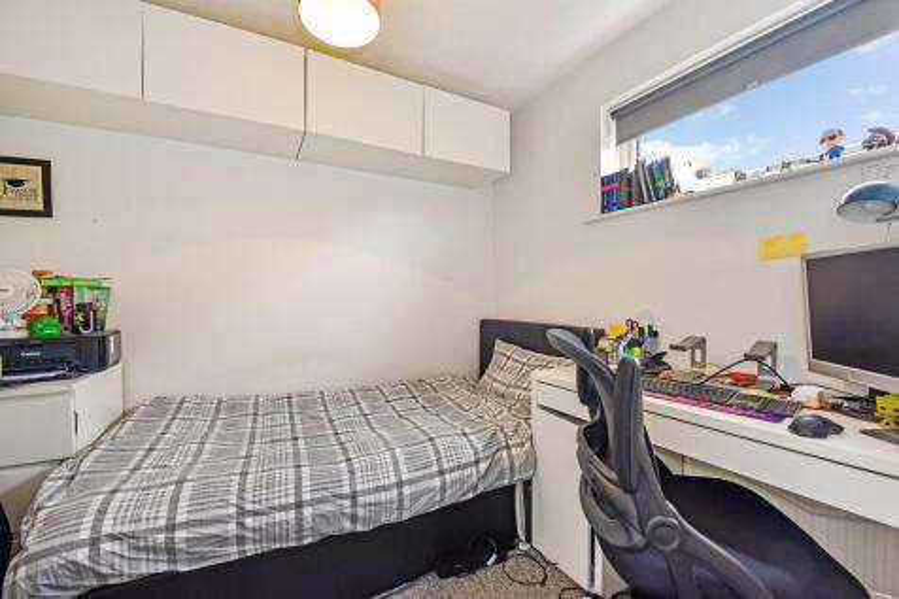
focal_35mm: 14
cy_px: 300
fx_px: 349
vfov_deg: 81.2
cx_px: 450
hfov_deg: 104.3
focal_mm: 14
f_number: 8
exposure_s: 1/10
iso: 400
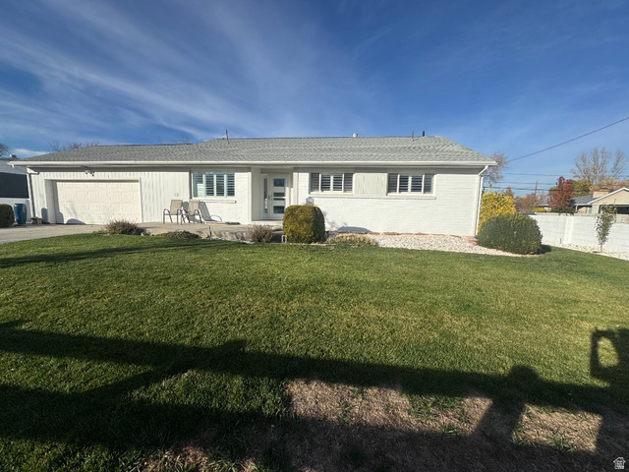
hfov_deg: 102.1
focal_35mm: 14
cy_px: 236
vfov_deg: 85.7
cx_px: 314
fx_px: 254
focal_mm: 2.22
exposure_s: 1/3390
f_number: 2.2
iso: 50
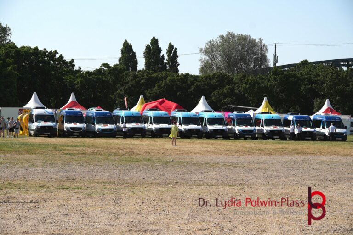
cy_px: 118
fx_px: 1147
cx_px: 176
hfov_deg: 17.5
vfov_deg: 11.7
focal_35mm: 117
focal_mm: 78
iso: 100
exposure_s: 1/320
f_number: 8
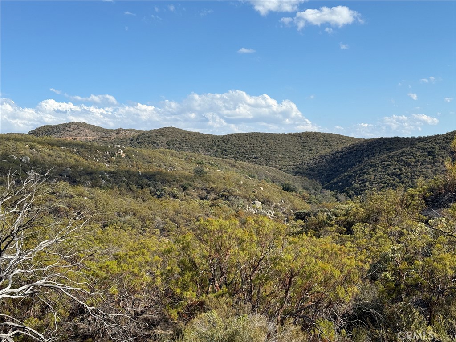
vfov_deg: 30.3
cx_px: 228
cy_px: 171
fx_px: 632
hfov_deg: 39.7
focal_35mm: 48
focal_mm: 6.76
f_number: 1.78
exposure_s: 1/4329
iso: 64
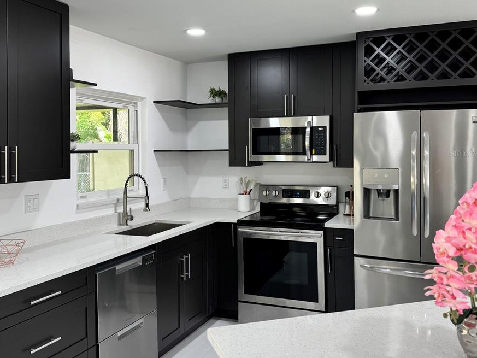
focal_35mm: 33
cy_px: 153
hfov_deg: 55.3
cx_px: 243
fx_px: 455
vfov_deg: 42.8
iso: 125
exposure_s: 1/120
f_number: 1.78
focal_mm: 6.76
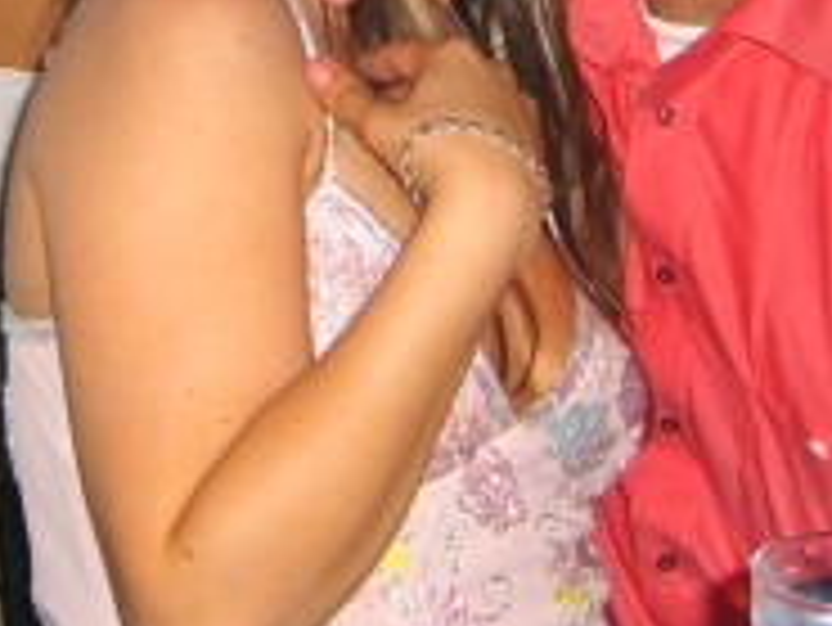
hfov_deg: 16.0
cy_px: -293
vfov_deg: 11.6
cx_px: 355
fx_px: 2958
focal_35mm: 123
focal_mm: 7.9
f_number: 2.8
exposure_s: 1/60
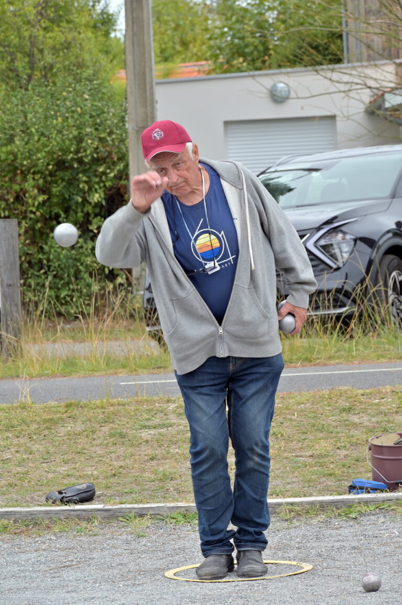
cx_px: 201
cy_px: 302
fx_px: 2935
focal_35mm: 175
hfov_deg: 7.8
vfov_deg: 11.8
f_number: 13
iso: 400
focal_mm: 175
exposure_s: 1/100
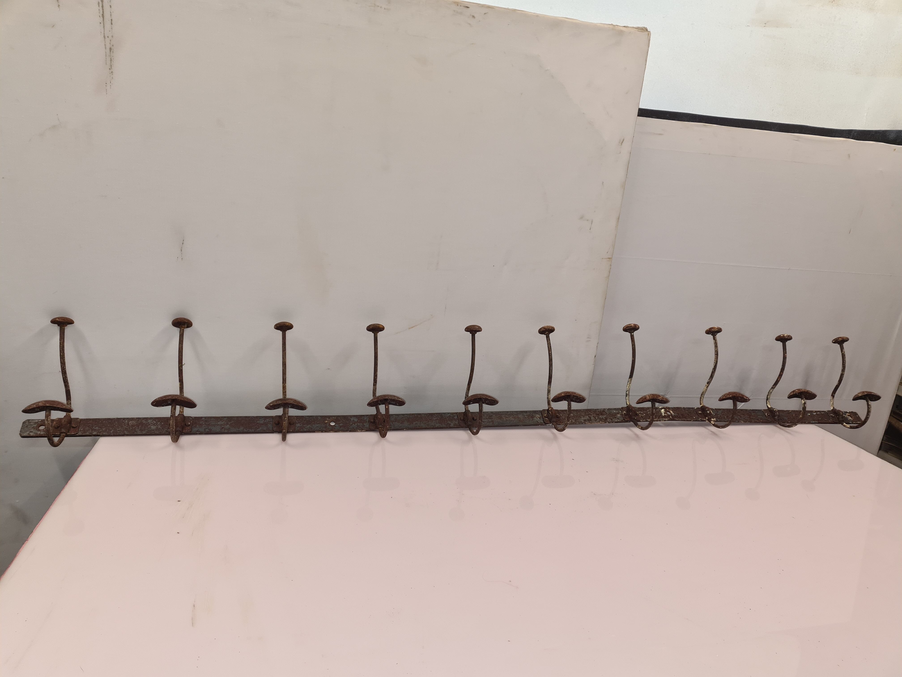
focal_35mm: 26
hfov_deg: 67.3
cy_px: 338
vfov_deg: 53.1
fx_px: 677
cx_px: 451
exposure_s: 1/50
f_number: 1.8
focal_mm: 5.4
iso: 125
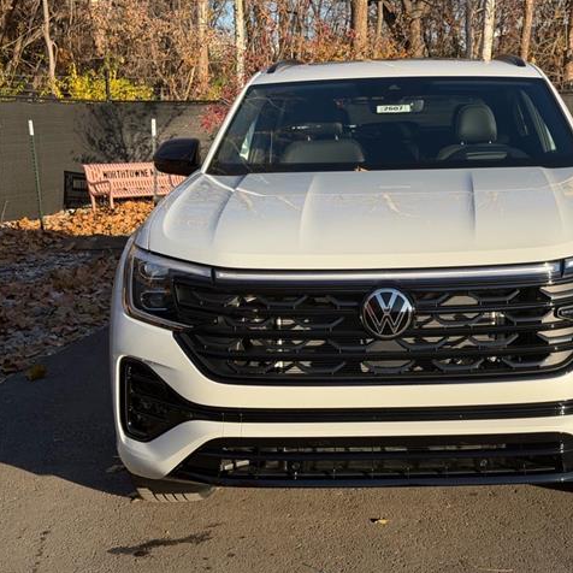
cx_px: 382
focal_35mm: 57
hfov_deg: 29.8
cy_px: 288
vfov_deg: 30.0
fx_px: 1067
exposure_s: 1/3096
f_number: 1.78
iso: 64
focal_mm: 6.76
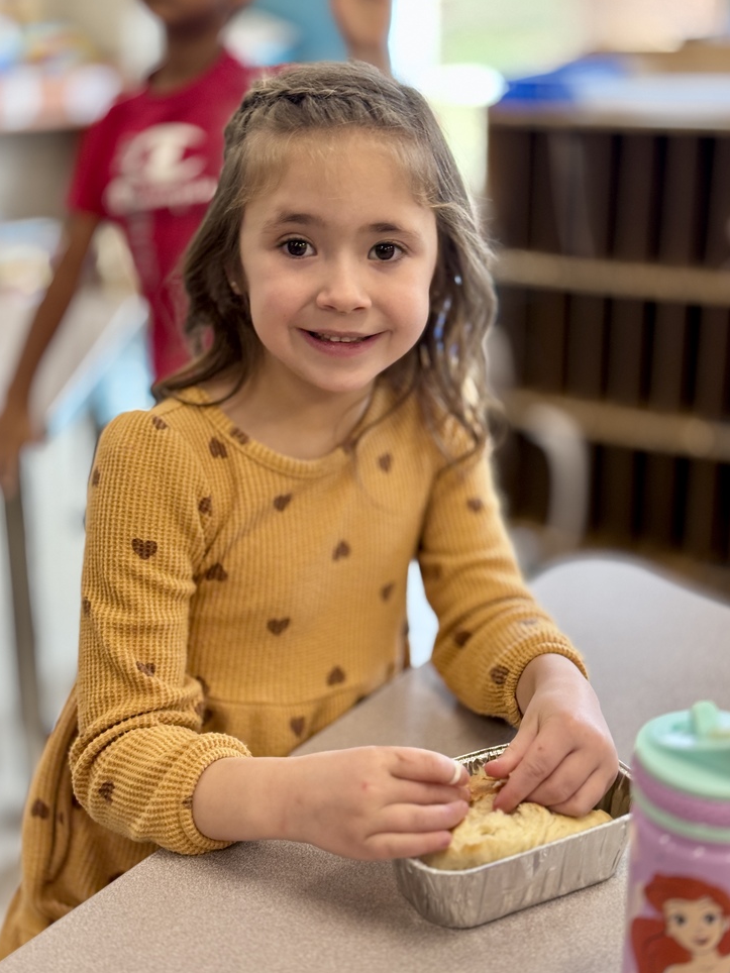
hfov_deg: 28.6
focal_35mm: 51
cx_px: 359
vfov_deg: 37.5
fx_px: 1434
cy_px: 495
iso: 200
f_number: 1.78
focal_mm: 6.76
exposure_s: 1/60
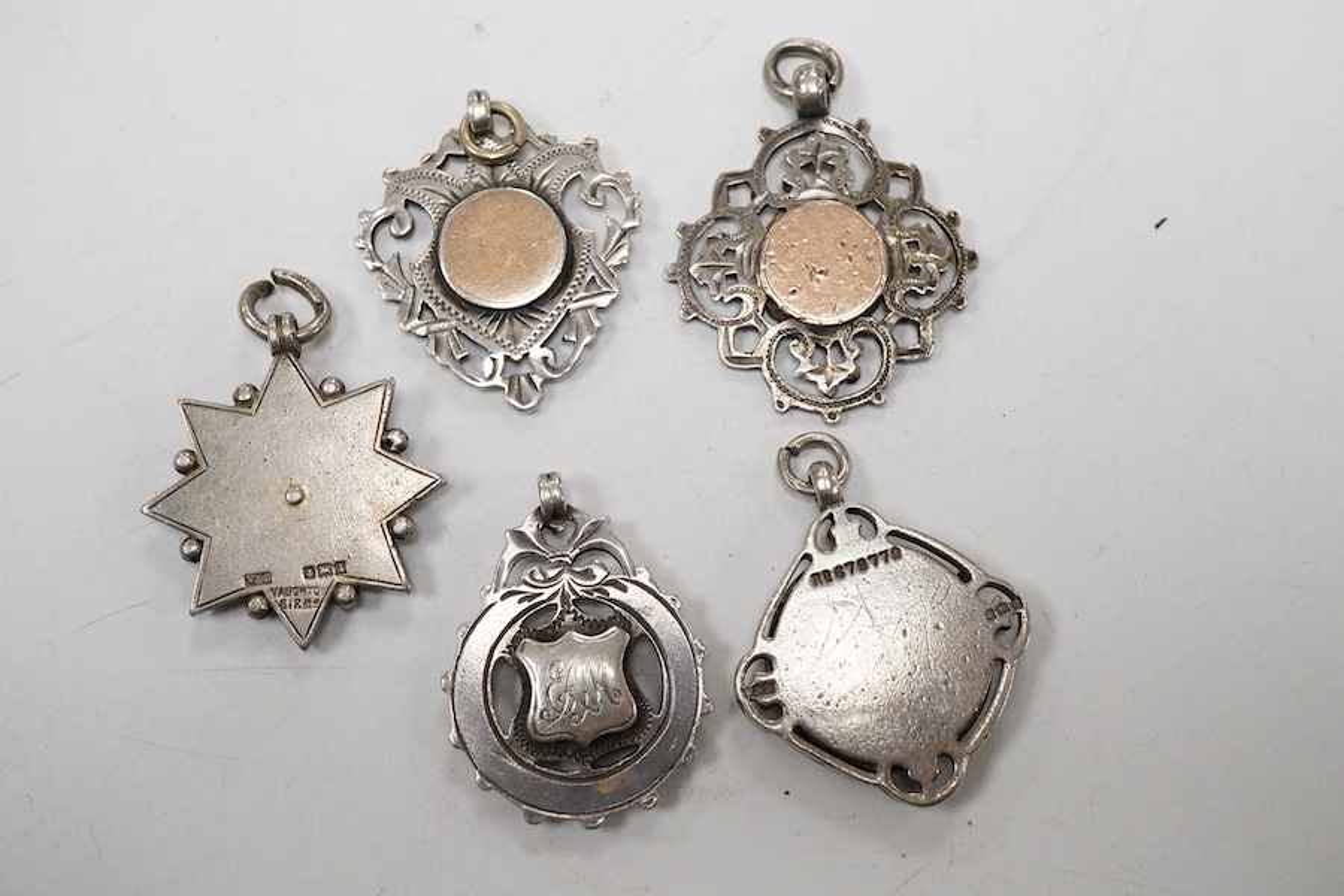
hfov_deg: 43.6
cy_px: 448
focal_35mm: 45
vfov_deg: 29.9
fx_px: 1680
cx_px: 672
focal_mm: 30
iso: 1250
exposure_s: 1/125
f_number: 11
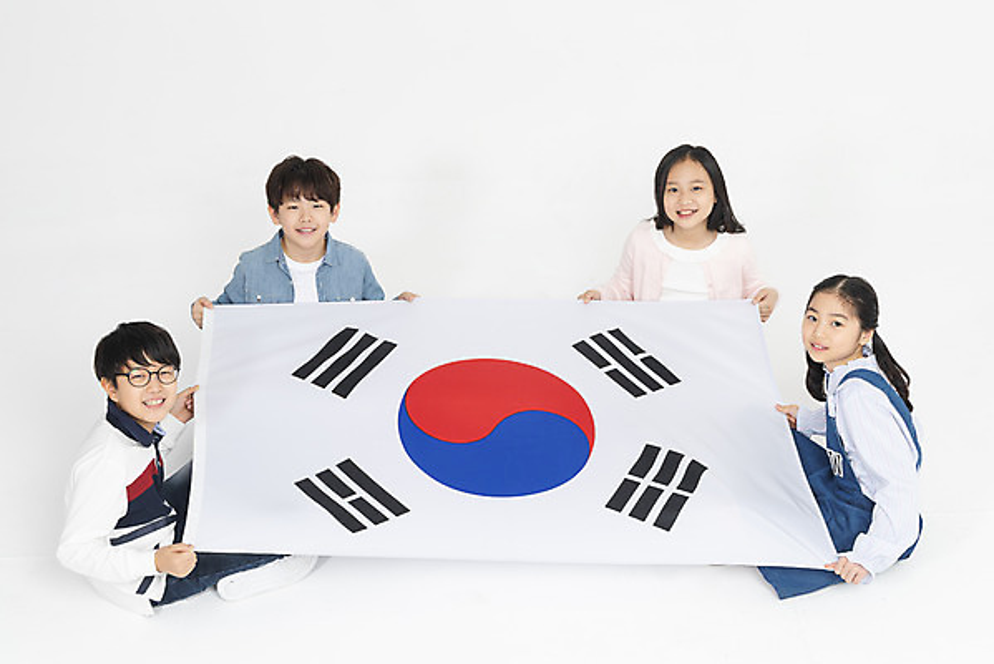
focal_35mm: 50
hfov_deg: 39.6
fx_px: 1381
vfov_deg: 27.0
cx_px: 497
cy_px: 332
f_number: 20
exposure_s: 1/125
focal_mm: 50
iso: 100
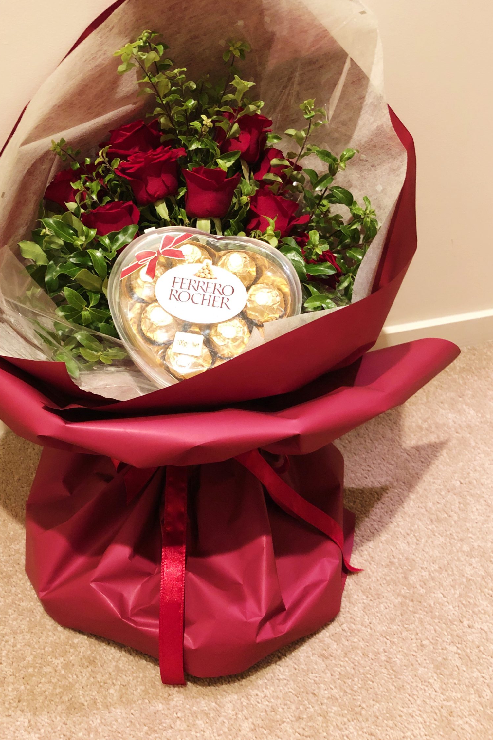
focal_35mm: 33
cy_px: 334
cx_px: 200
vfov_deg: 57.1
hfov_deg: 39.8
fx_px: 678
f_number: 1.8
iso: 100
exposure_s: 1/4
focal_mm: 4
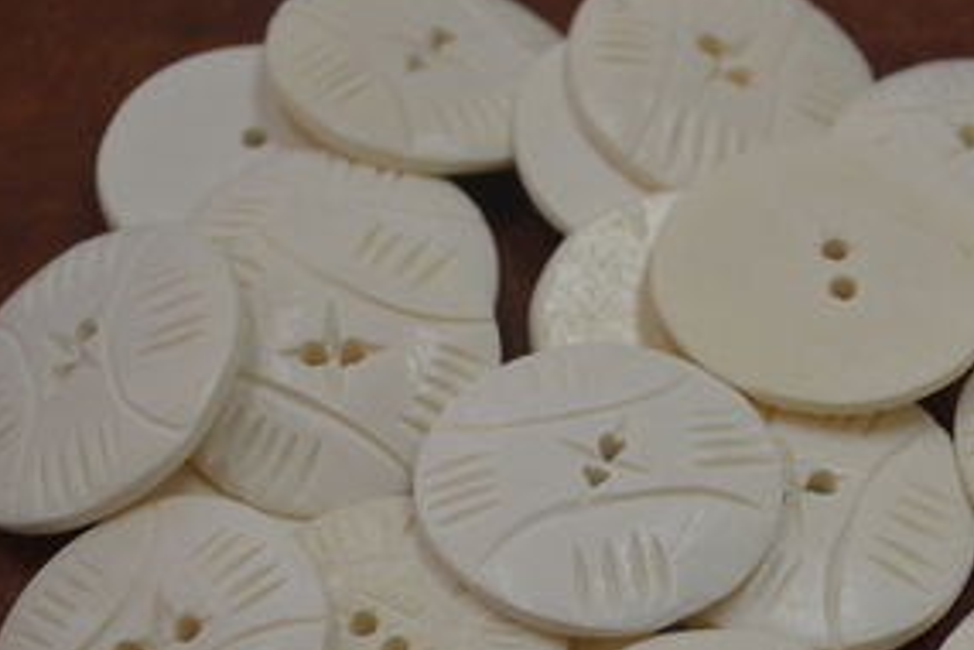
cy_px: 477
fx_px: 2705
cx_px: 656
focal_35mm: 100
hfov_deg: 20.3
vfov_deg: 13.6
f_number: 5
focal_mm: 38
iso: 400
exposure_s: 1/60
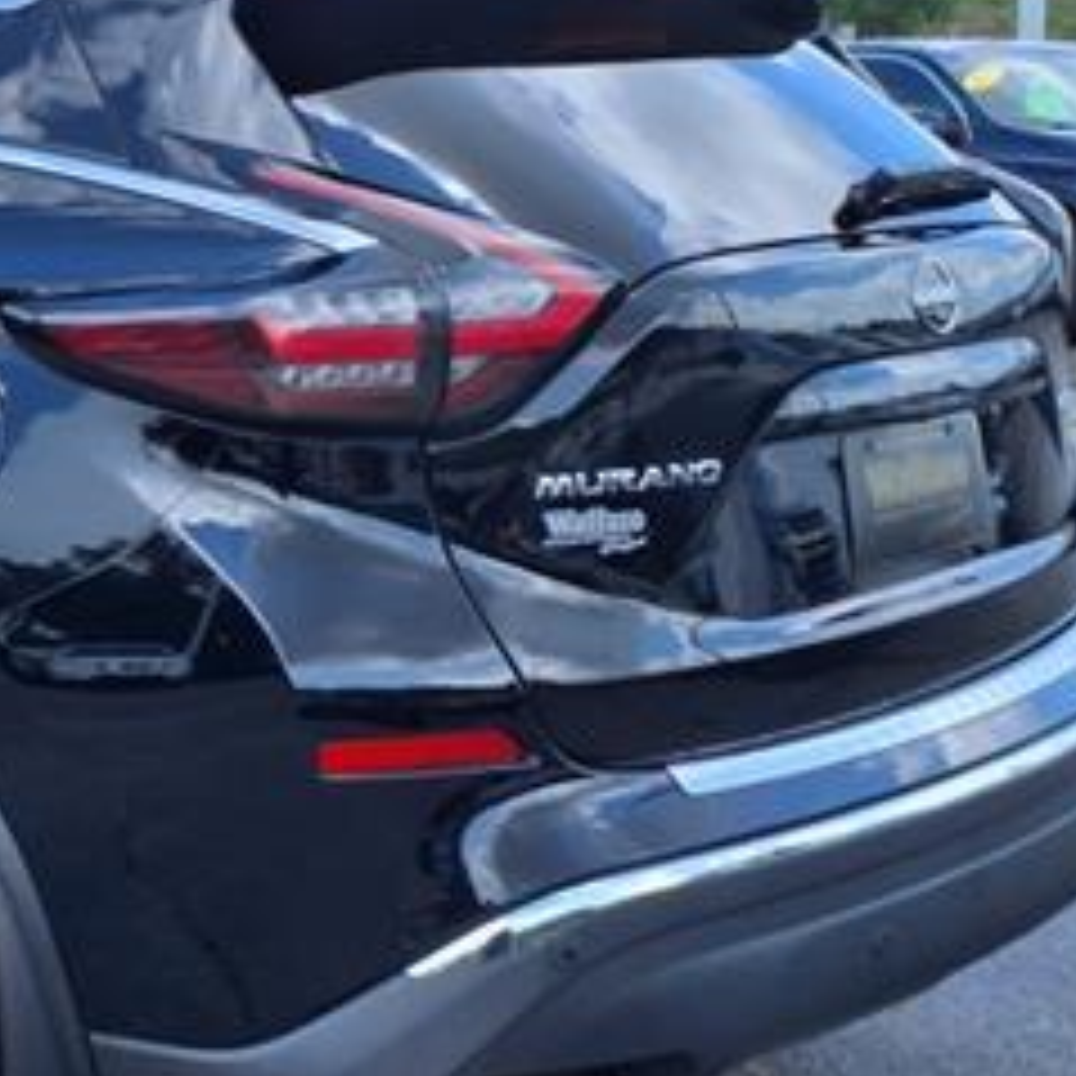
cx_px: -90
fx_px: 2251
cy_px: 509
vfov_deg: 26.9
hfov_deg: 25.1
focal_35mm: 64
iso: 40
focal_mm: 3.58
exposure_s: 1/909
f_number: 1.9
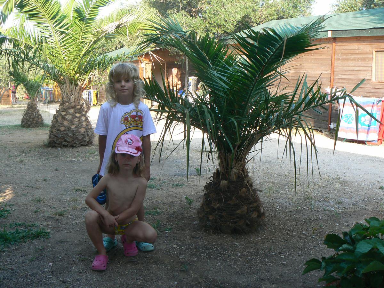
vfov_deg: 39.7
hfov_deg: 51.4
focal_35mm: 36
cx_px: 192
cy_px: 144
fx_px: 399
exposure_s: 1/100
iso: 80
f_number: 5
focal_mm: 6
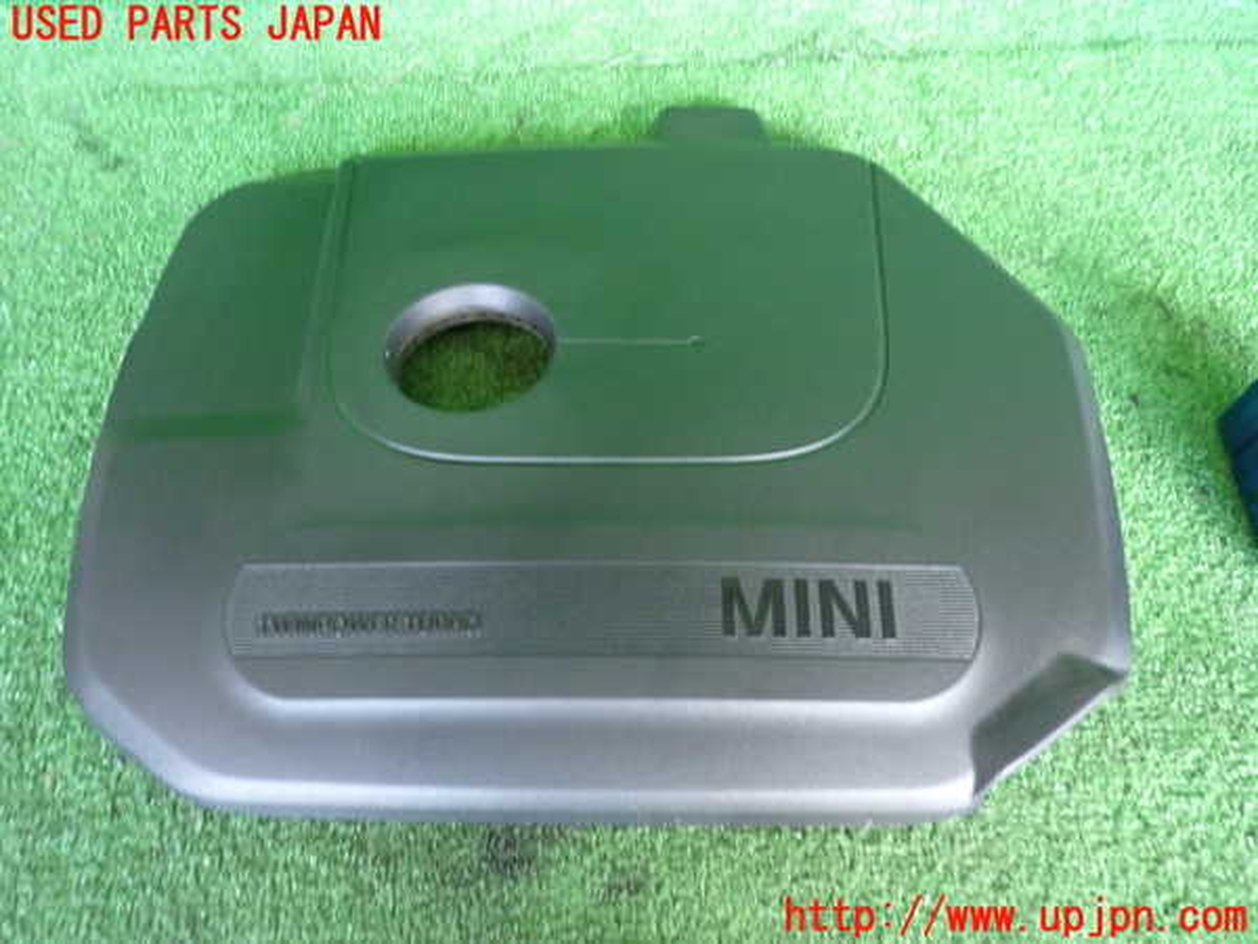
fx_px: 909
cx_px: 629
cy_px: 472
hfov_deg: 69.4
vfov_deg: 54.9
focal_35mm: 25
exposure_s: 1/20
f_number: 2
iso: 800
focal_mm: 4.5
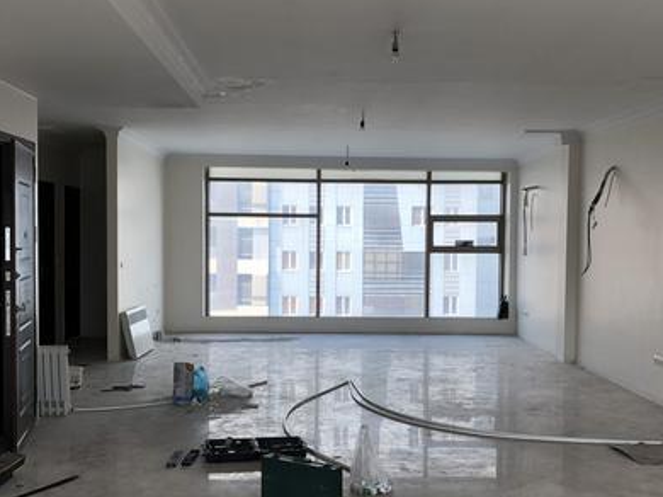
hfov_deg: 41.3
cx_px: 337
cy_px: 281
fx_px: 880
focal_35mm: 46
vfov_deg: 31.4
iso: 20
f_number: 1.8
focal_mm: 4
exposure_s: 1/148
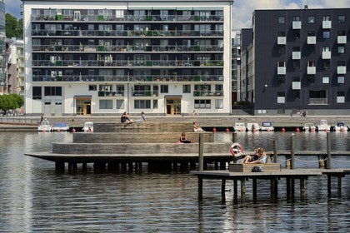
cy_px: 116
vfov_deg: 6.9
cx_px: 175
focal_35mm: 200
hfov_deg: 10.3
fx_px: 1944
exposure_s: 1/320
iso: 200
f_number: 10
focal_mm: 200
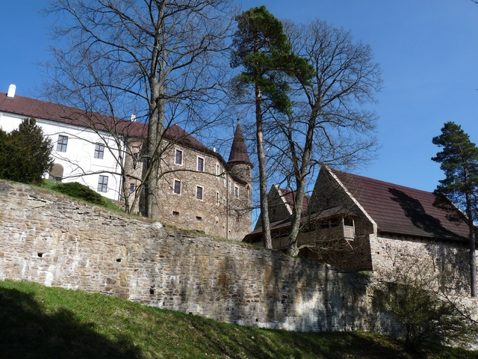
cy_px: 180
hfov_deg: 65.3
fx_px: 373
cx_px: 239
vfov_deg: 51.4
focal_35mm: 27
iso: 100
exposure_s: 1/400
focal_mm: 4.8
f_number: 5.6
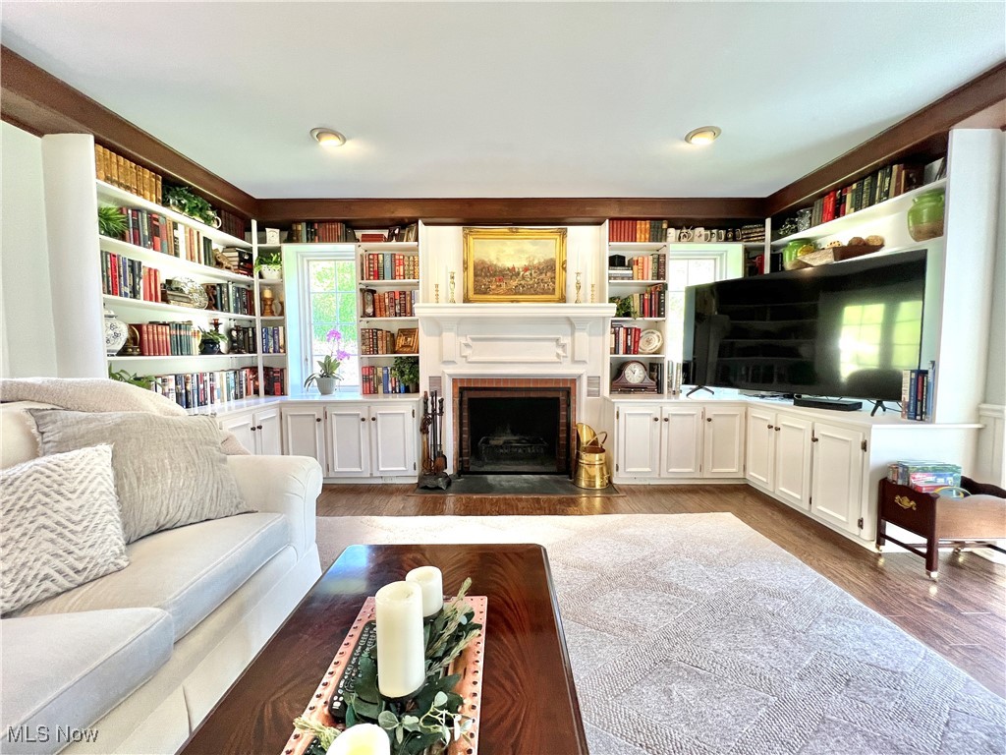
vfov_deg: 89.9
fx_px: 378
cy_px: 378
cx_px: 503
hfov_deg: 106.2
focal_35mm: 13
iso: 160
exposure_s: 1/120
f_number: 1.8
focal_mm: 1.57
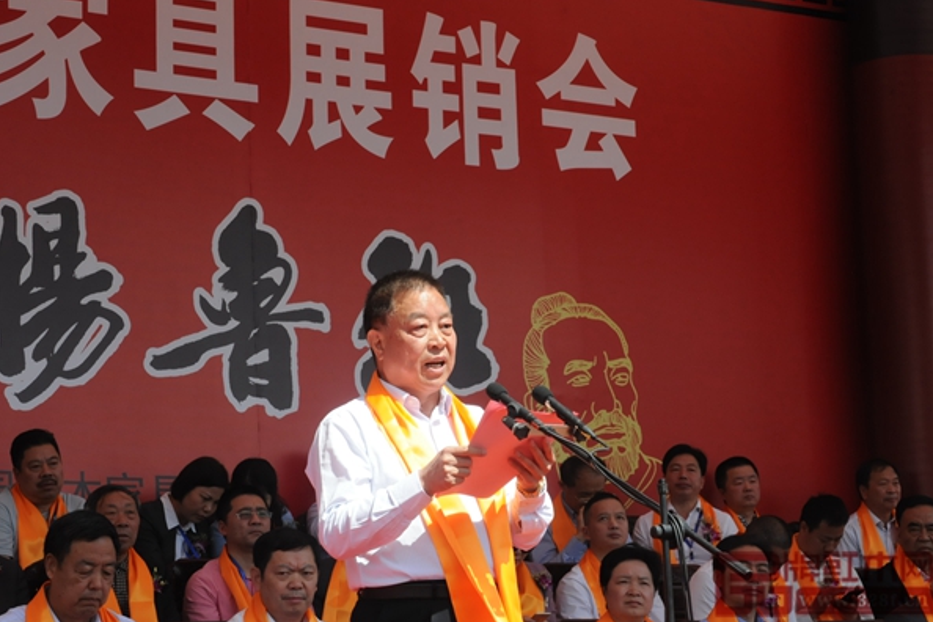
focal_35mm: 106
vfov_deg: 12.9
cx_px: 468
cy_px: 312
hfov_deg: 19.3
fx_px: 2747
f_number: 16
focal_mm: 70
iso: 800
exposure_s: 1/250
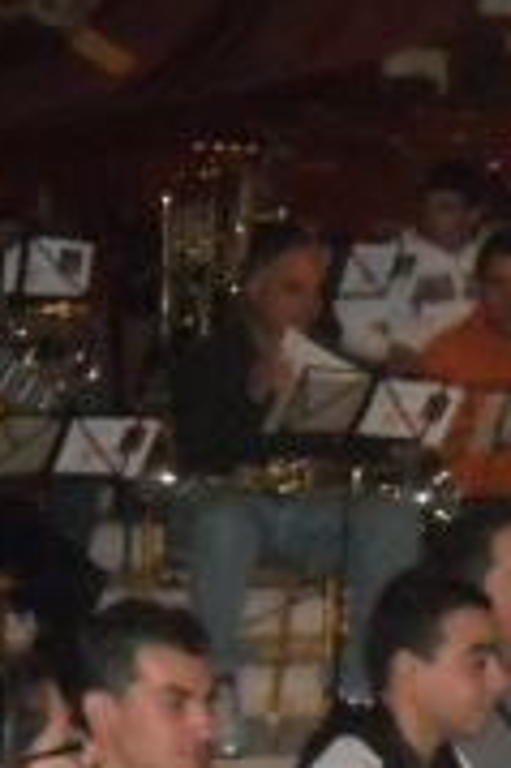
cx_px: 588
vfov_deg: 11.6
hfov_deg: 7.7
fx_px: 3776
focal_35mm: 177
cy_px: 678
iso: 872
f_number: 3.7
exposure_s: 1/125
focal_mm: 11.02
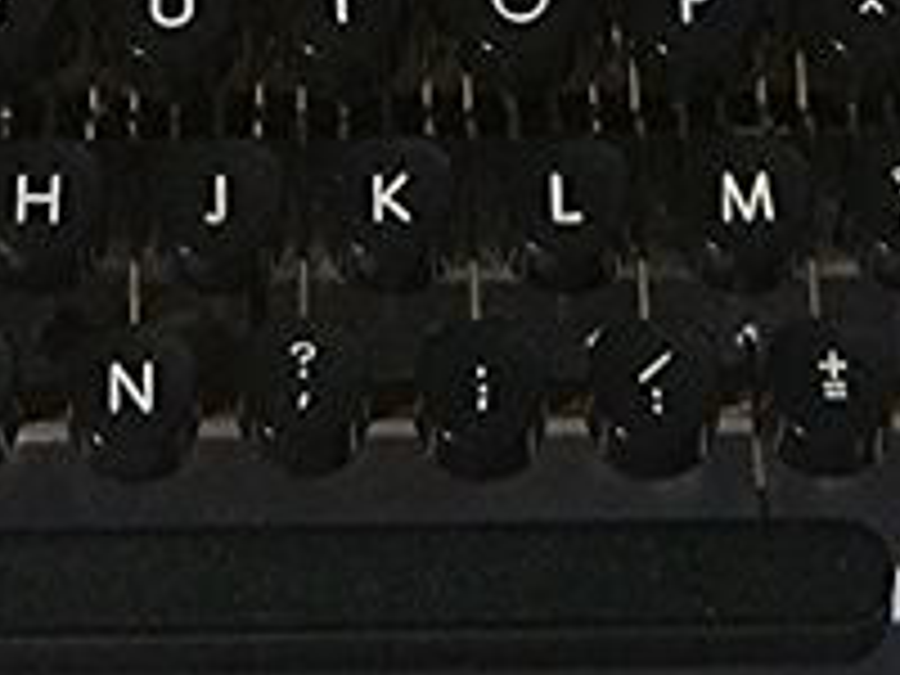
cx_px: 234
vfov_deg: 6.8
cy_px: -688
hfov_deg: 9.4
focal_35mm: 210
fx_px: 5460
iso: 200
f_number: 11
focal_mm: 7.4
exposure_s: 1/640
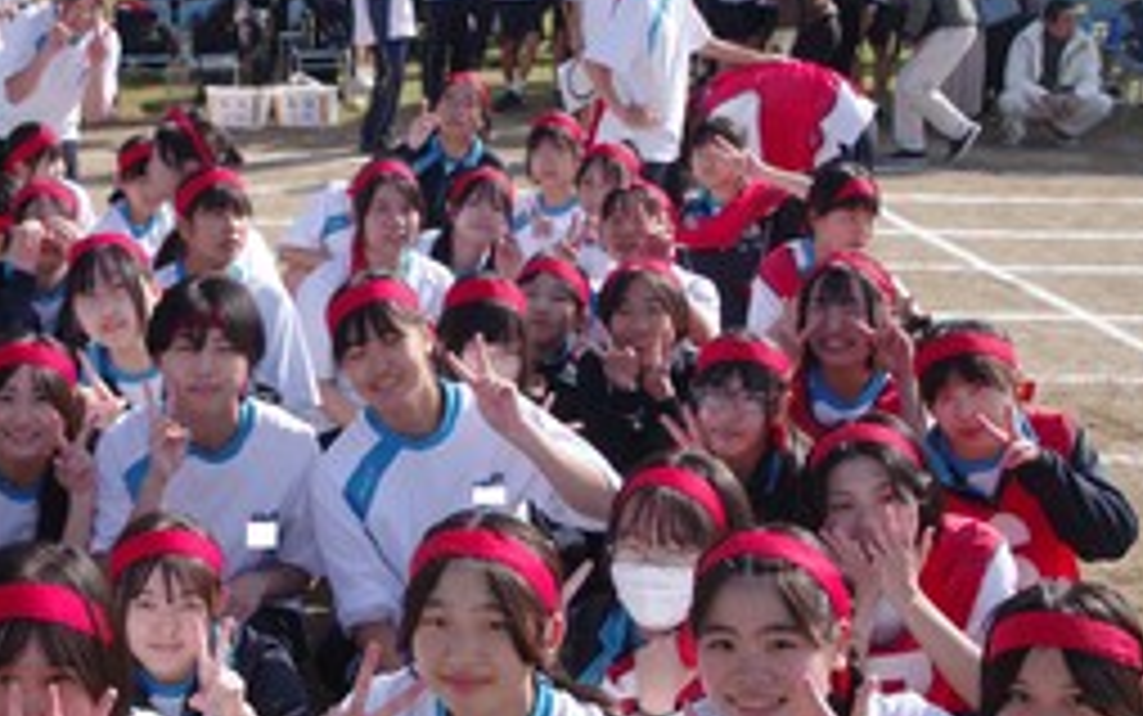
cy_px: 387
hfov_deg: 30.9
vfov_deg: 20.0
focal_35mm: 65
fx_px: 2026
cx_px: 279
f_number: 5.6
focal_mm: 24
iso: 200
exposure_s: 1/640
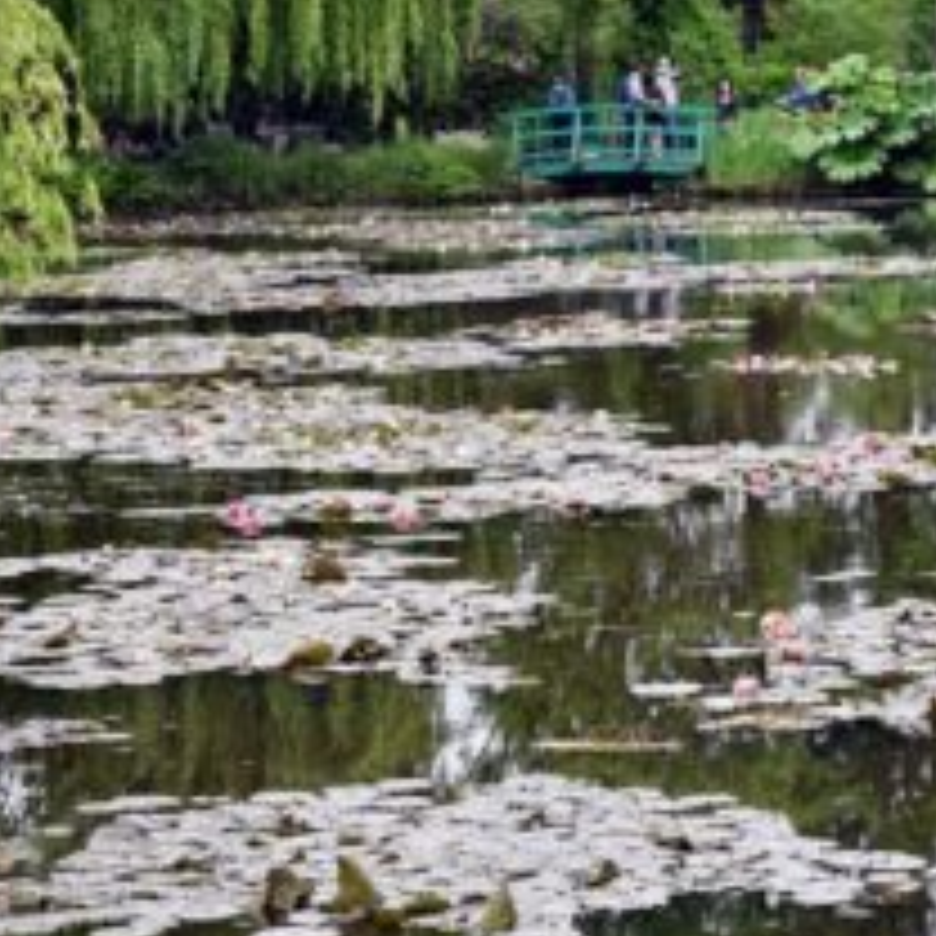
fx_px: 4200
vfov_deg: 12.6
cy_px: 160
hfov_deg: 12.7
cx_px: 590
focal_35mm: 137
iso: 400
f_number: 8
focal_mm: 35
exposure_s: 1/250
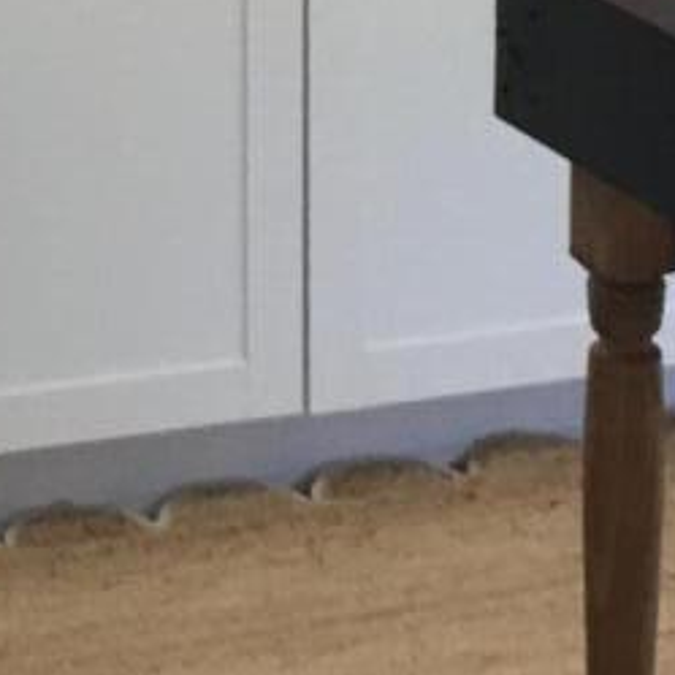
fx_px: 4545
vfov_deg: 8.3
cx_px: -57
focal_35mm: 206
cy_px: -282
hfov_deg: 8.4
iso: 80
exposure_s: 1/30
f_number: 2.2
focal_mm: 4.15
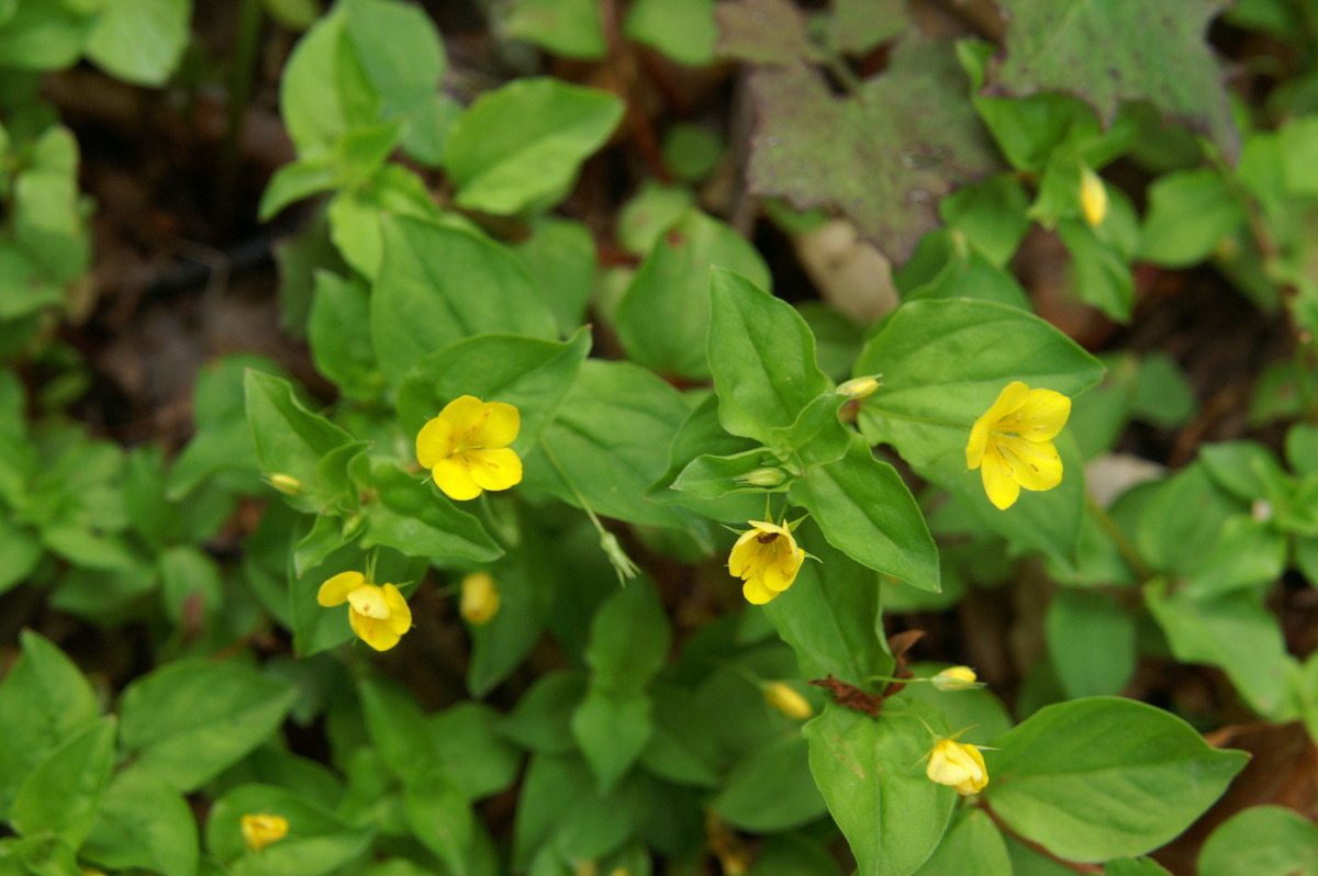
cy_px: 438
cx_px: 659
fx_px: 3841
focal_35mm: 105
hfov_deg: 19.5
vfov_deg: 13.0
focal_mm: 70
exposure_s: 1/50
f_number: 8
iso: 400
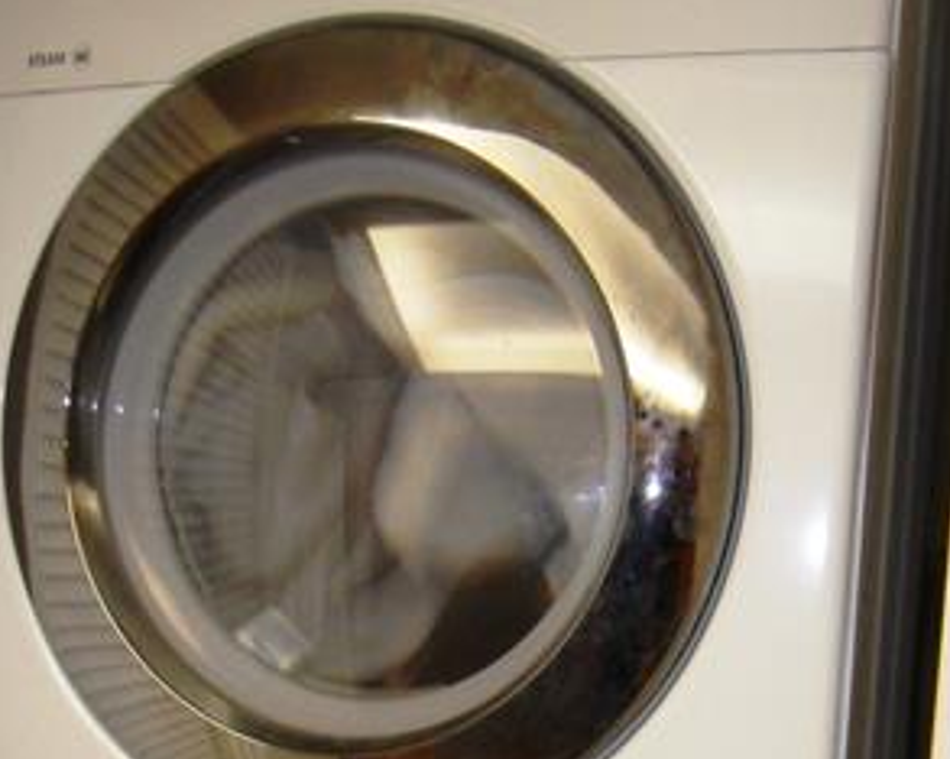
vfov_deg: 25.4
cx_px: 438
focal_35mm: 56
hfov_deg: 33.6
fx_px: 1573
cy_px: 811
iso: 320
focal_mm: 5
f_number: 3.4
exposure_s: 1/45
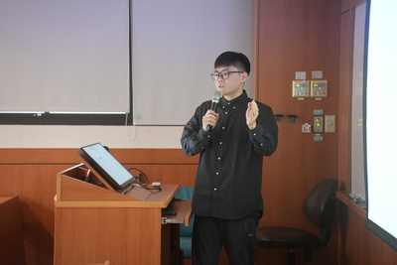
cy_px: 132
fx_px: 827
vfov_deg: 18.2
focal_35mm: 75
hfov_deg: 27.0
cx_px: 198
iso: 3200
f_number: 2.8
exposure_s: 1/100
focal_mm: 75
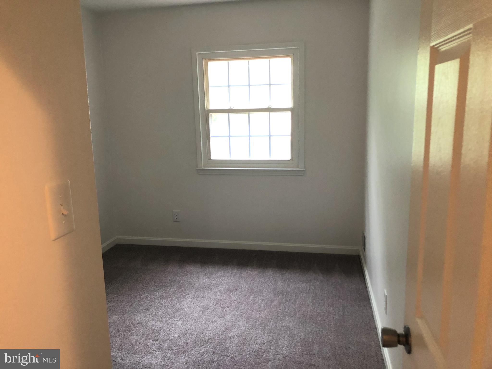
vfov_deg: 49.7
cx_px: 246
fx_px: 398
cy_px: 184
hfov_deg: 63.4
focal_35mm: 28
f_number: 1.8
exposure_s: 1/15
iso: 50
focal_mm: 3.99
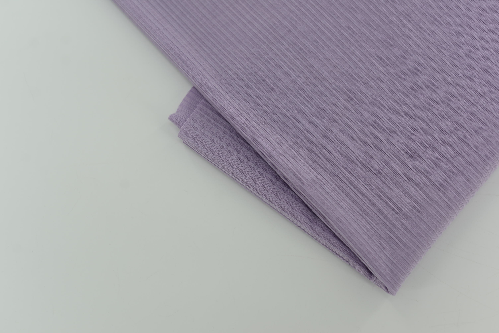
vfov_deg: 27.0
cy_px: 166
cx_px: 250
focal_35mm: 50
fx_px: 693
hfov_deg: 39.6
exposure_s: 1/250
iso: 100
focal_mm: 50
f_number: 3.5
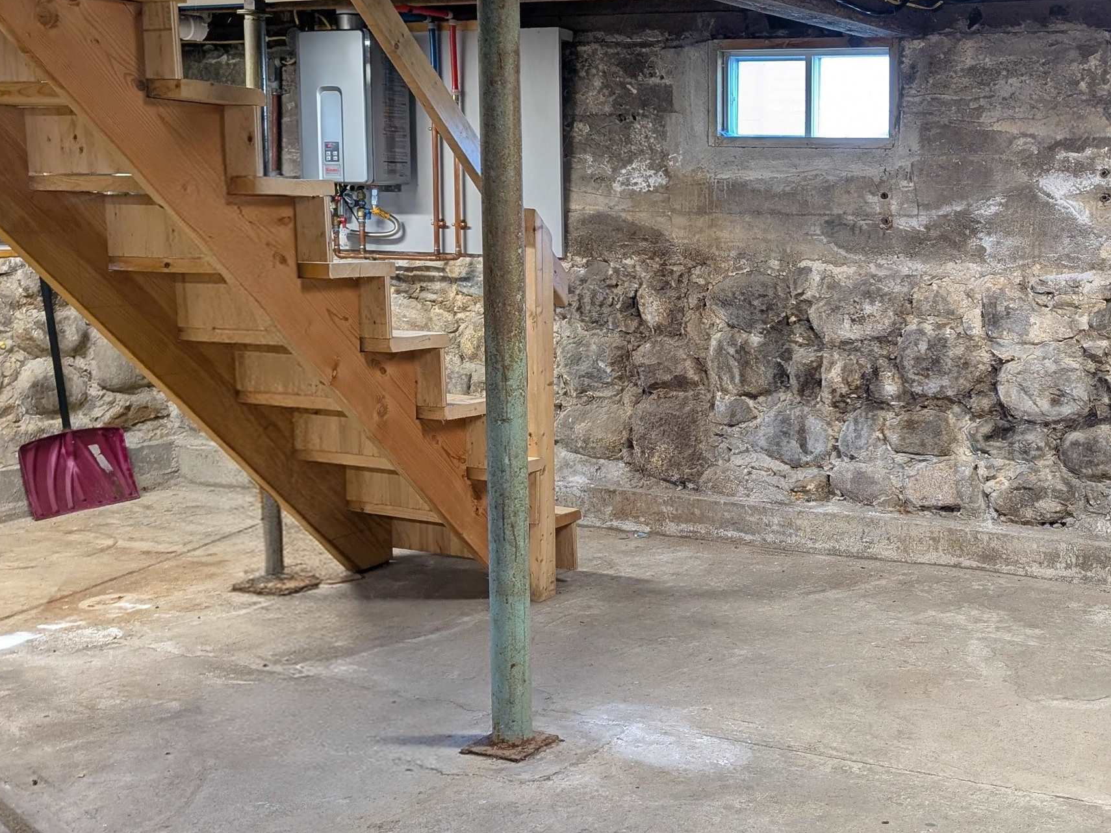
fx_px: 1380
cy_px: 356
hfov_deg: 41.6
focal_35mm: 43
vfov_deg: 33.5
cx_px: 915
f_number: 1.68
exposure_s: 1/24
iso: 59
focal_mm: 6.9
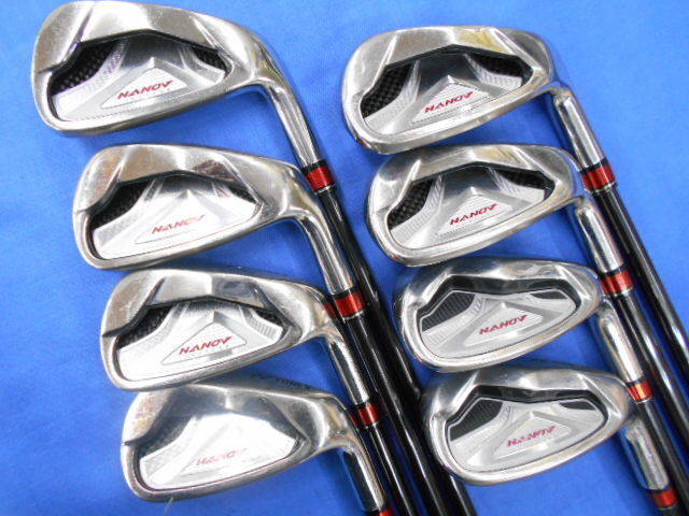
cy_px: 258
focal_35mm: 26
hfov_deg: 67.3
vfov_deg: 53.1
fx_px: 518
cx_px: 344
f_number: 3.2
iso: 360
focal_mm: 4.6
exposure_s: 1/30
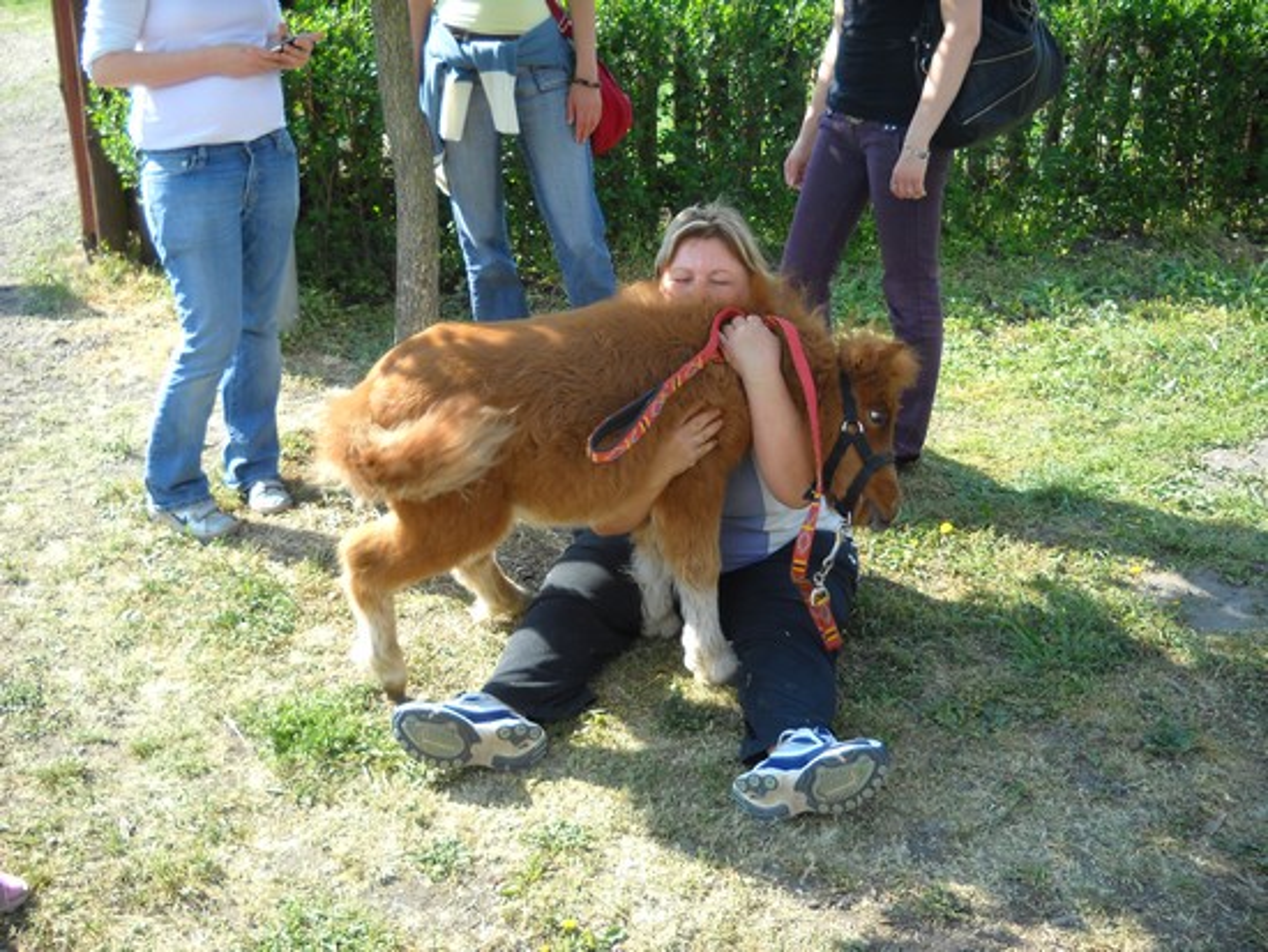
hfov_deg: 45.8
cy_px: 476
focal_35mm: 41
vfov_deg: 35.2
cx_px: 634
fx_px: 1503
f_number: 3.1
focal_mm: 6.72
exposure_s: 1/184
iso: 64
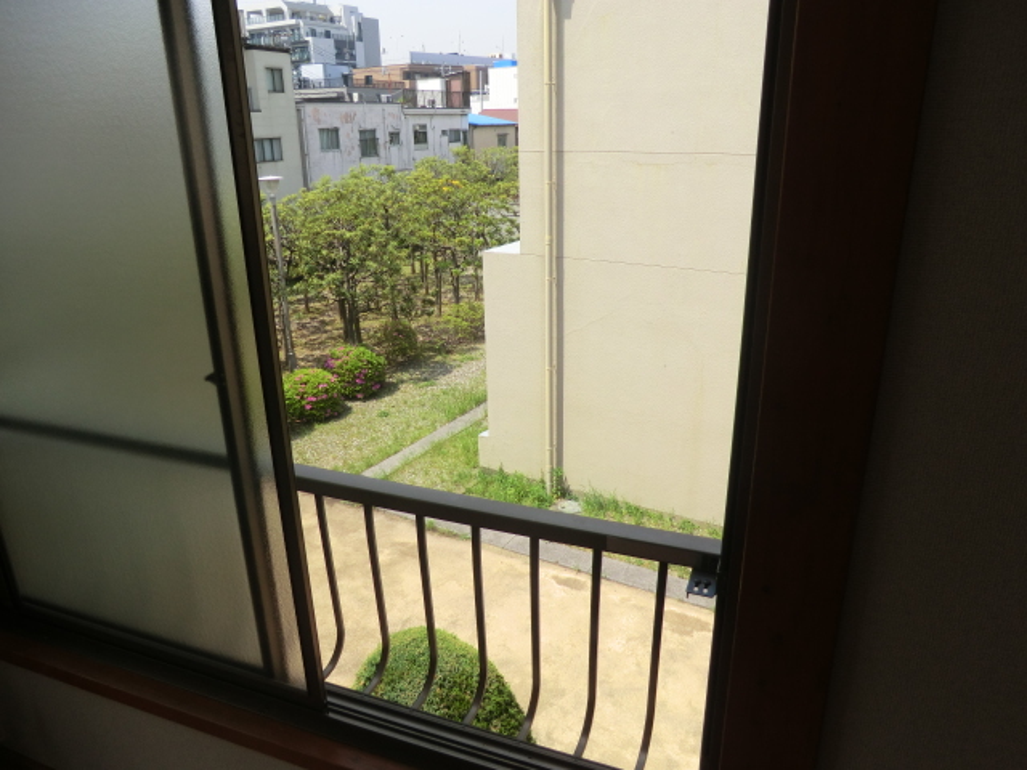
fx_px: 712
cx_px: 514
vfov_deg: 56.8
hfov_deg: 71.6
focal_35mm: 24
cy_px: 385
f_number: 3.2
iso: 80
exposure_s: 1/640
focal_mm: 4.3
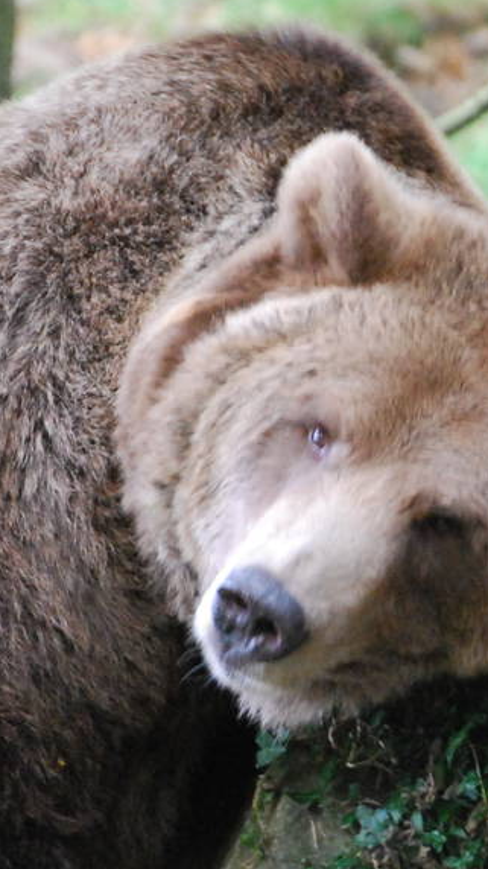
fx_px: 17261
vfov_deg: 2.9
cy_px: 468
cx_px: 435
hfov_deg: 1.6
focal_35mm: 750
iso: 1600
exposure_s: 1/125
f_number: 5
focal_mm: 170
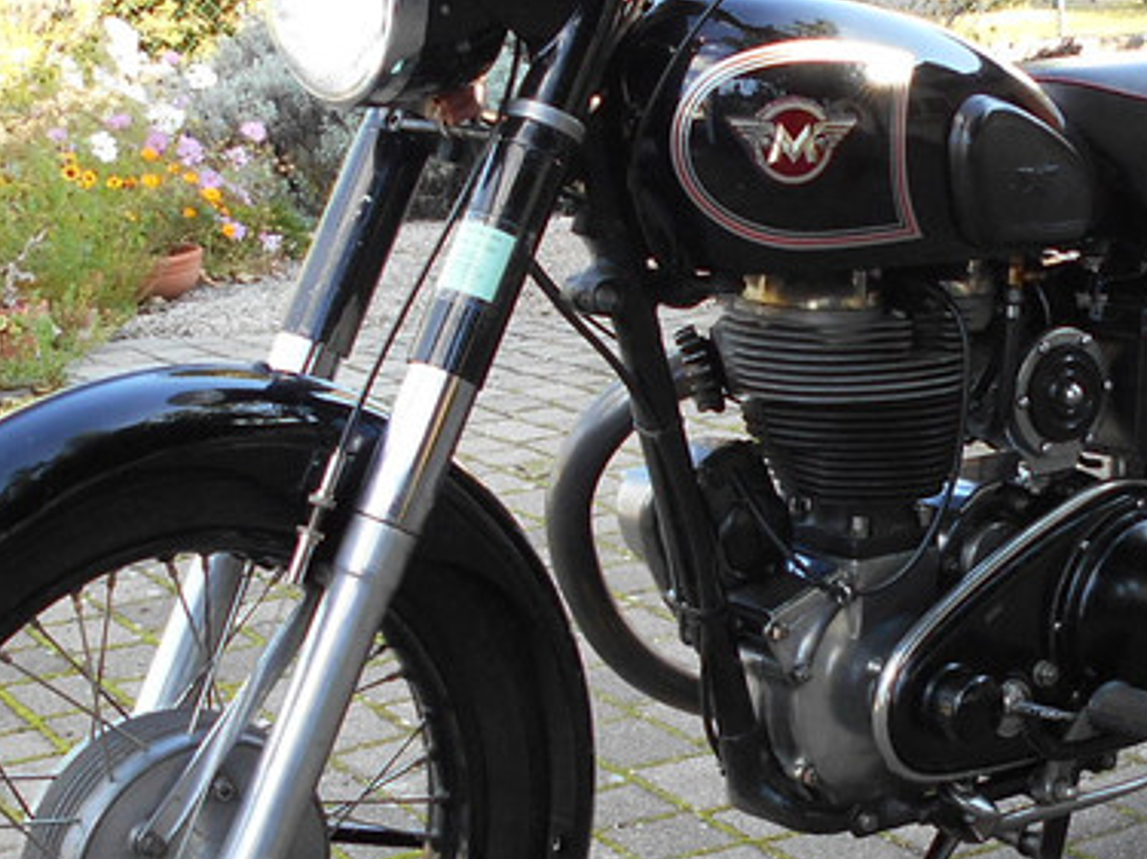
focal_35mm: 74
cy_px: 462
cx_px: 815
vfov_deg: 19.9
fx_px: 2451
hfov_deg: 26.1
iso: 80
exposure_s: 1/80
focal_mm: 4.6
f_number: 3.2
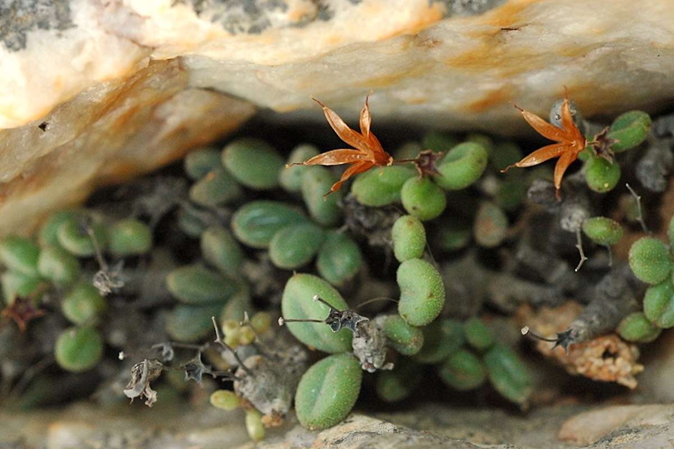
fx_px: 1685
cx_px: 337
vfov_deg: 15.2
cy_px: 224
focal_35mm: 90
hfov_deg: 22.6
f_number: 9
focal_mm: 60
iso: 1000
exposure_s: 1/160
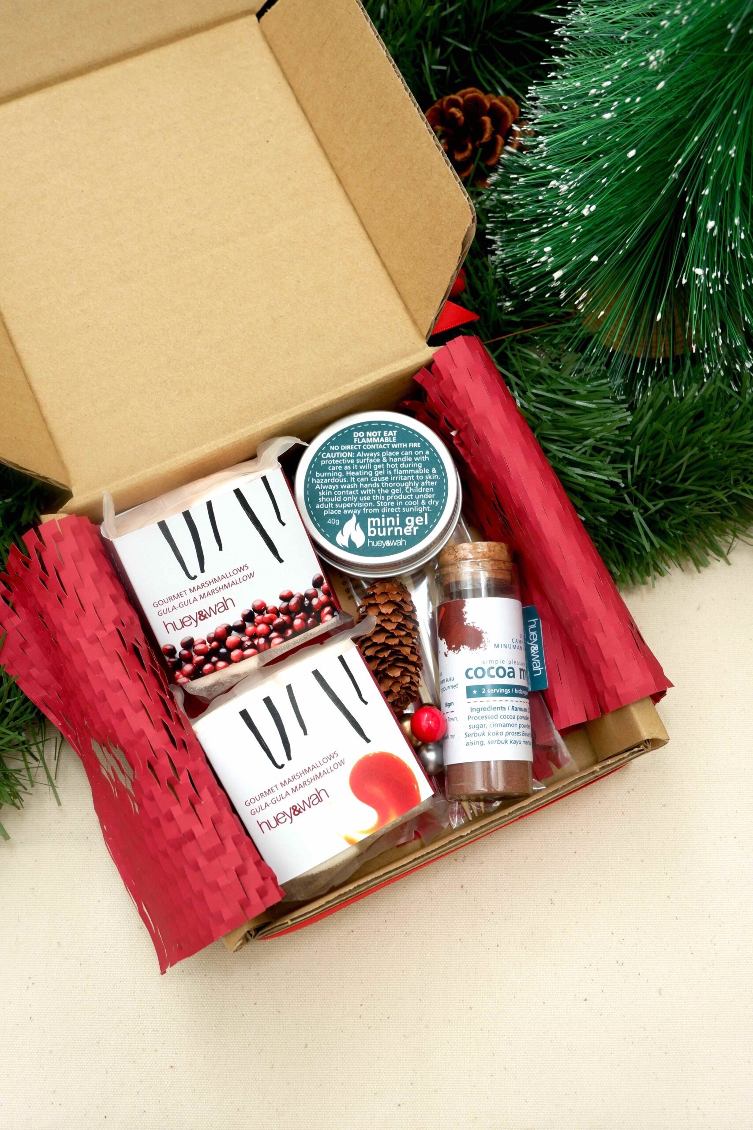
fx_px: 1192
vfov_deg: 50.7
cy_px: 565
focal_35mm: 38
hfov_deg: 35.1
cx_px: 376
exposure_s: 1/40
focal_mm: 25.6
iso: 250
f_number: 6.4
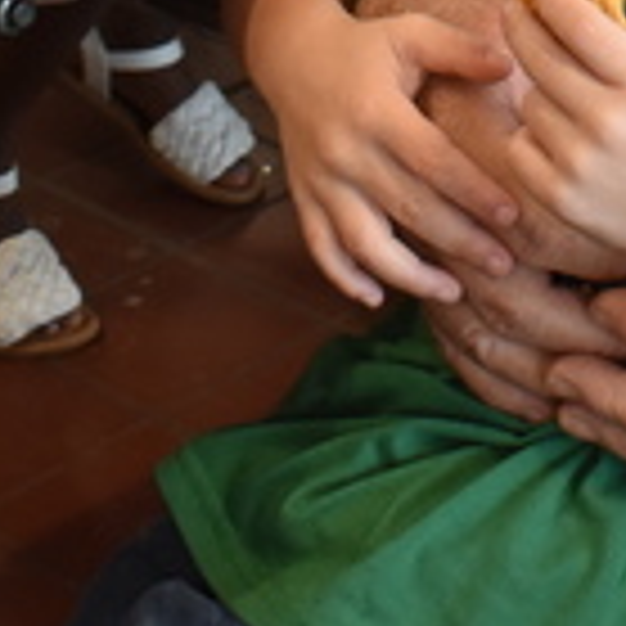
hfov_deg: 10.1
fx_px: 3446
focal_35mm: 168
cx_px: 856
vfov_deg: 9.9
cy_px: -468
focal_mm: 23
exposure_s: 1/40
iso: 900
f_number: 7.1
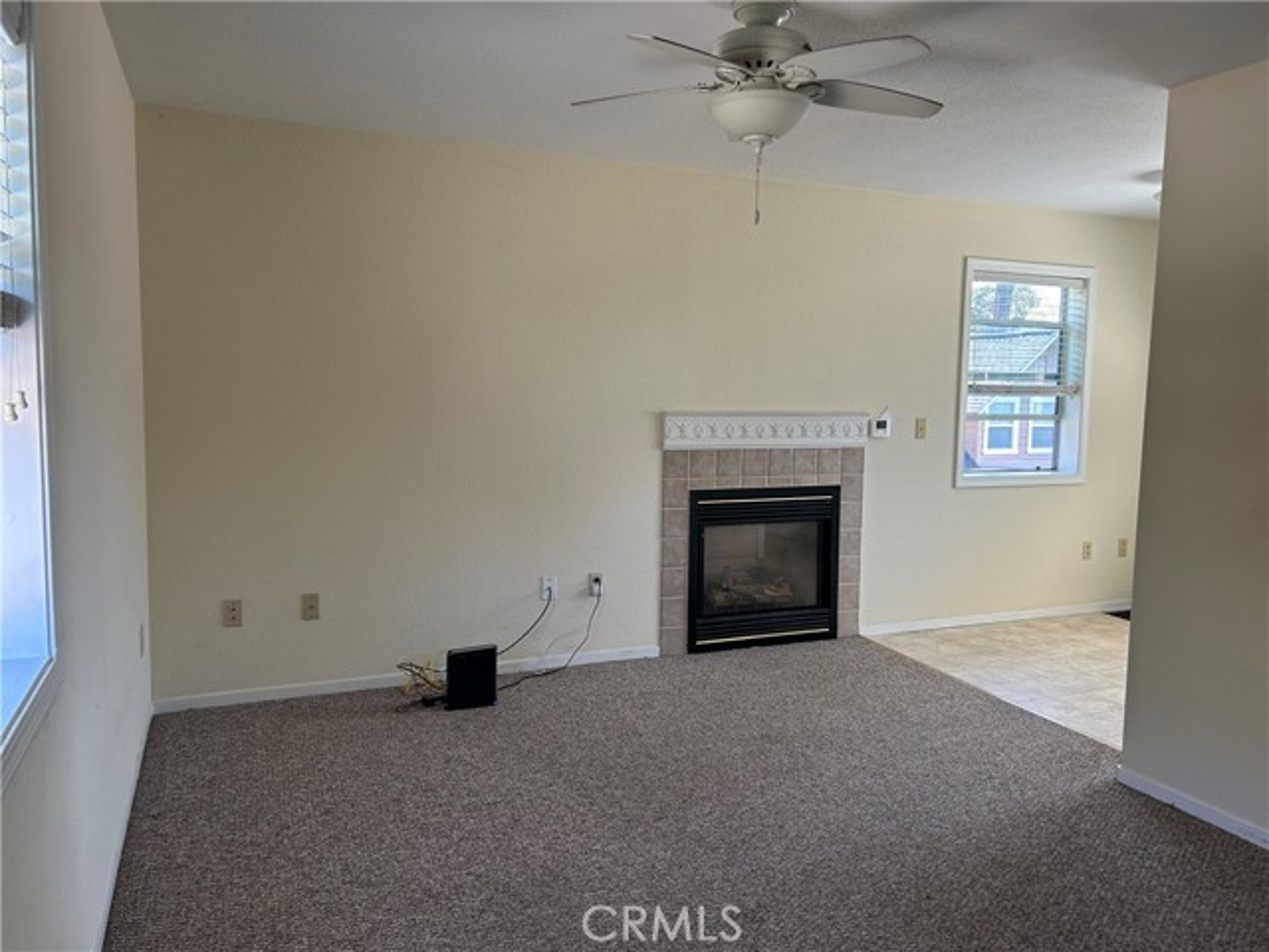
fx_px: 953
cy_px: 476
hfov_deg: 67.3
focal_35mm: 26
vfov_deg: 53.1
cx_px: 634
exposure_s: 1/121
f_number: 1.5
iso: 80
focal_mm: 5.7
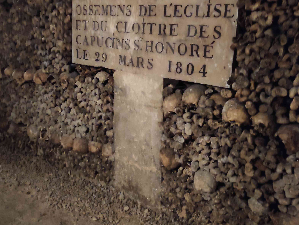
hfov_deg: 51.3
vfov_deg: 39.6
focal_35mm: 36
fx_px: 311
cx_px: 142
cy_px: 95
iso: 10902
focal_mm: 5.43
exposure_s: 1/14
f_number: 1.89
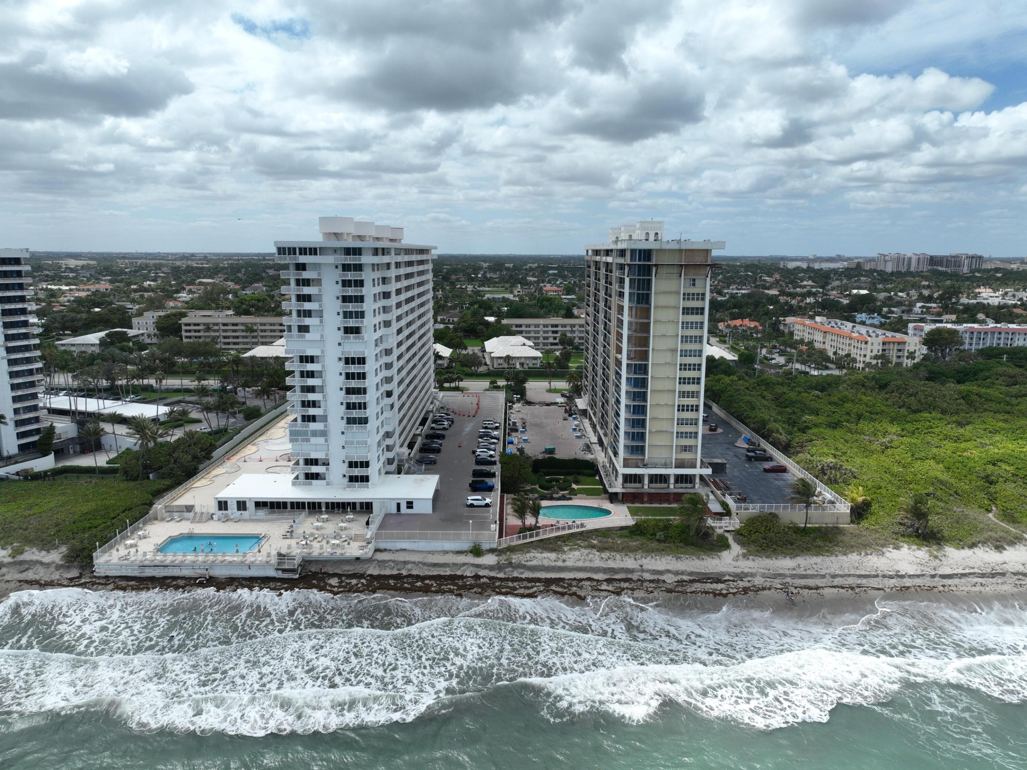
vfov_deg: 56.8
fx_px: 712
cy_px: 385
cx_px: 514
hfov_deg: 71.6
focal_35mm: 24
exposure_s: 1/2500
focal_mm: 12.29
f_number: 2.8
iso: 100
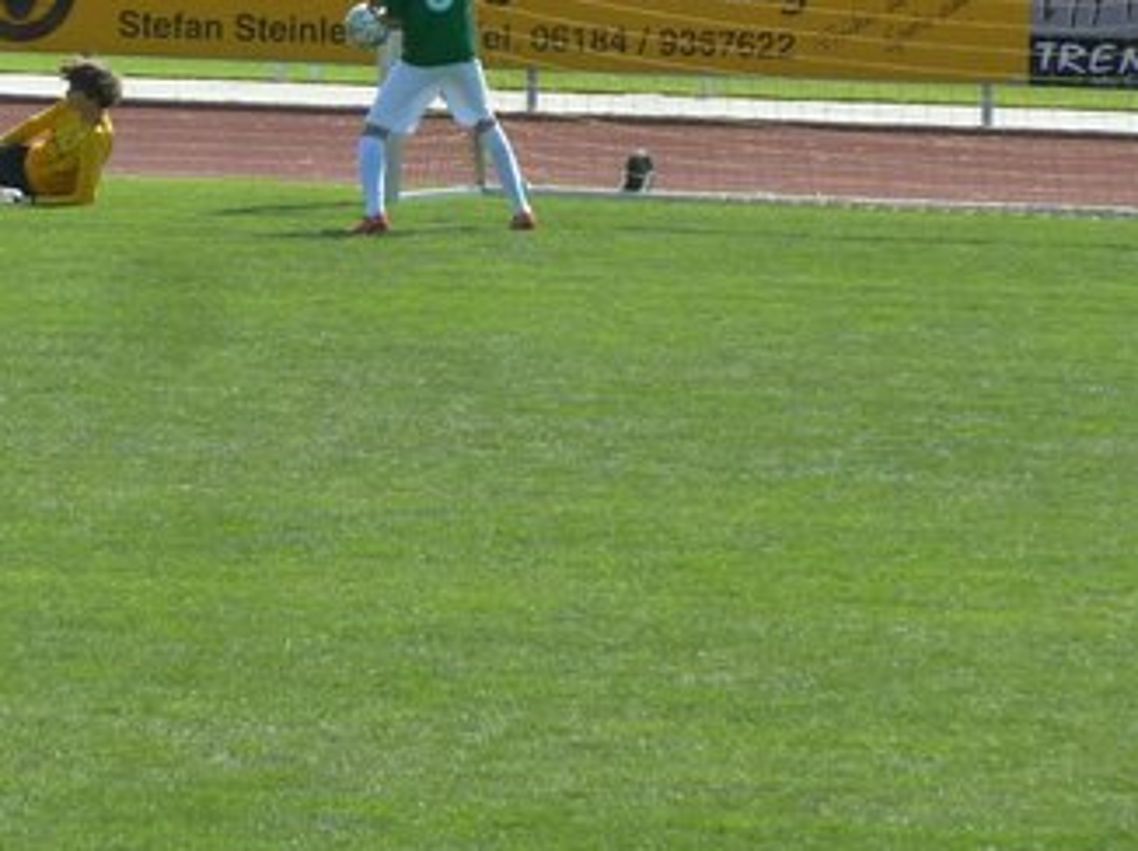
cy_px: 75
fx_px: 21189
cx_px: 328
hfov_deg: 3.1
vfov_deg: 2.3
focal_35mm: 645
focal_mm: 49.2
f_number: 4.9
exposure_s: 1/500
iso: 160
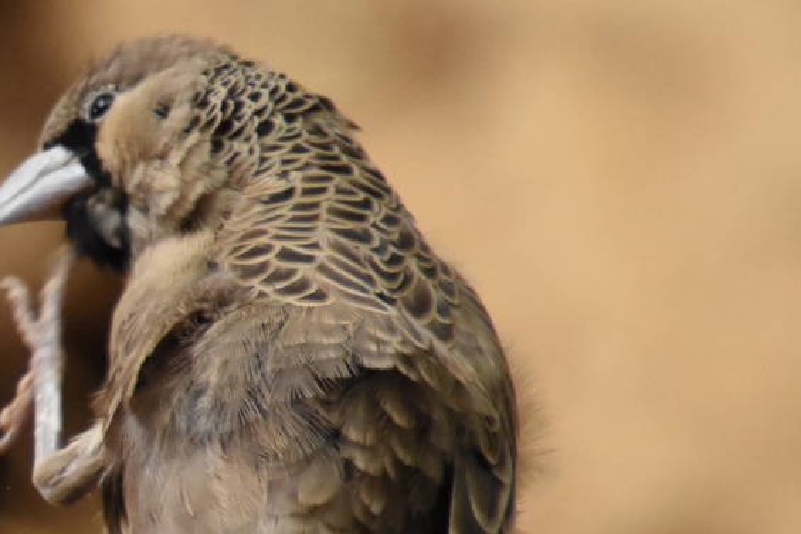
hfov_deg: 1.6
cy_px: 339
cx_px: -329
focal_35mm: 1274
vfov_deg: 1.1
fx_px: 28352
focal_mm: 300
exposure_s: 1/800
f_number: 6.3
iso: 2500
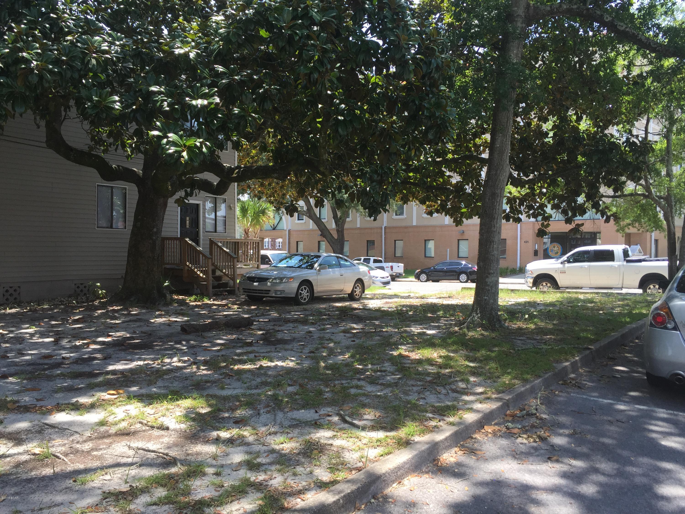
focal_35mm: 29
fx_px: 574
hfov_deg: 61.7
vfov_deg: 48.2
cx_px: 342
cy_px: 257
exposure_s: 1/488
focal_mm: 4.15
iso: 32
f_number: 2.2
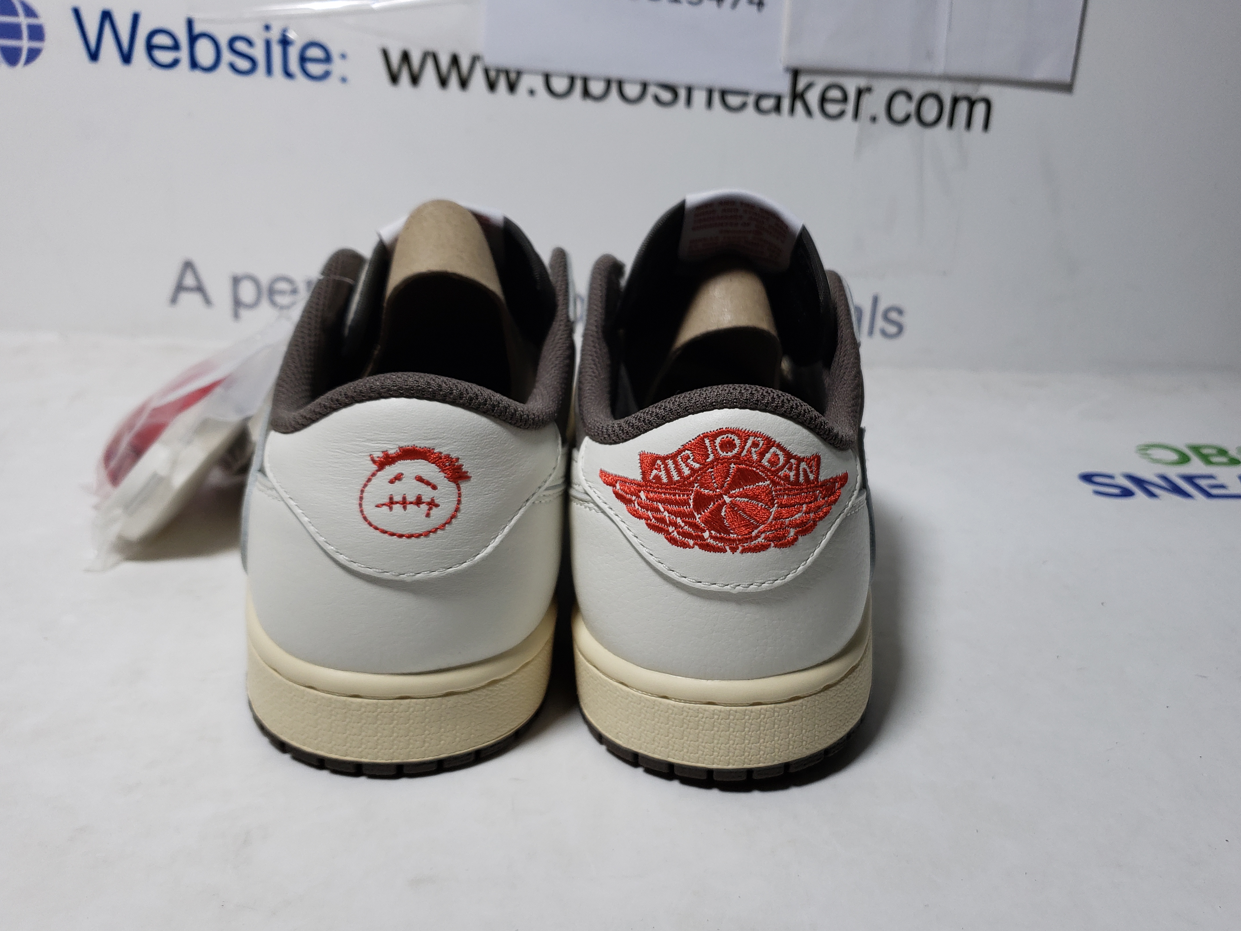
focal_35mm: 28
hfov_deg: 63.4
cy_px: 496
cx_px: 637
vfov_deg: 49.7
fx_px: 1004
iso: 50
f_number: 1.5
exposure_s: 1/463
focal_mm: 4.3
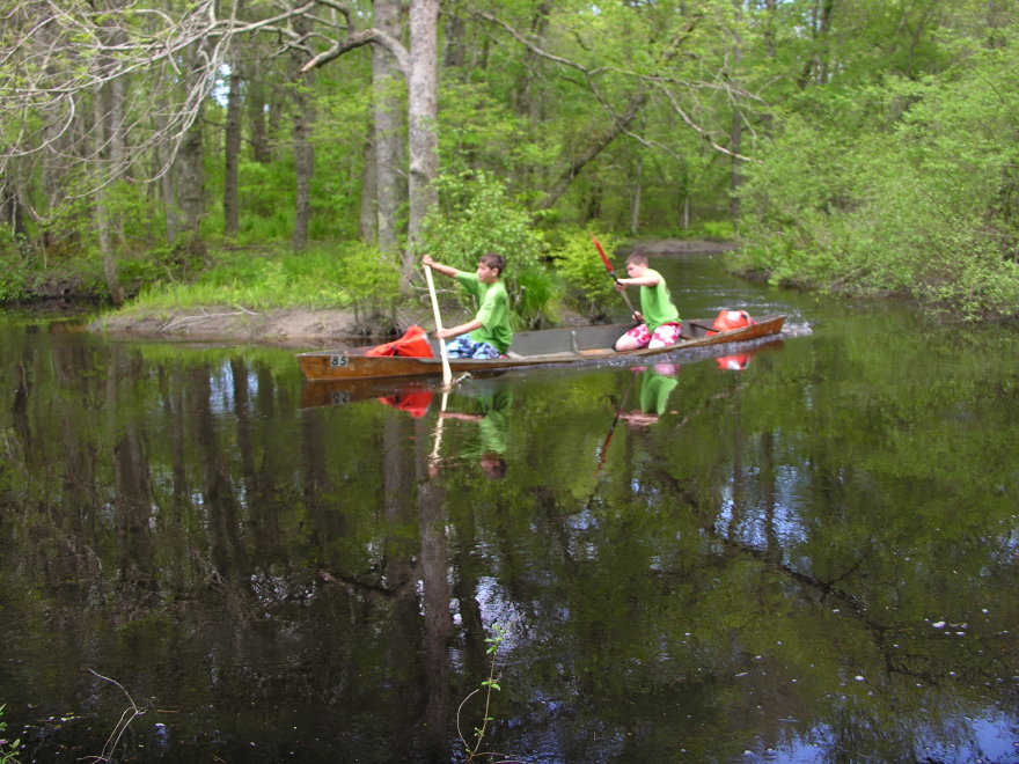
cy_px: 382
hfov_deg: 52.6
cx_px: 510
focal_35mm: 35
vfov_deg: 40.7
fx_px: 1030
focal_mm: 8.9
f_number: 2.8
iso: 50
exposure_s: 1/125
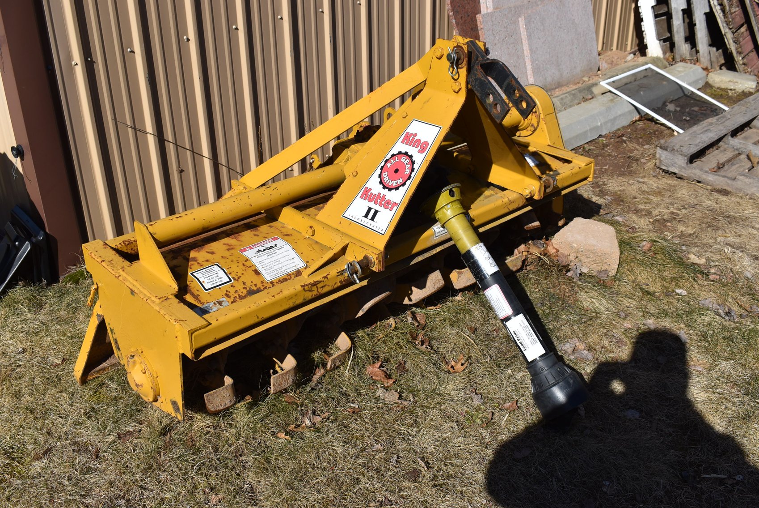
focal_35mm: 36
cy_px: 254
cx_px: 380
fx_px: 760
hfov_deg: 53.1
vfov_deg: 36.9
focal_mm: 24
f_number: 9
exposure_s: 1/320
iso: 100
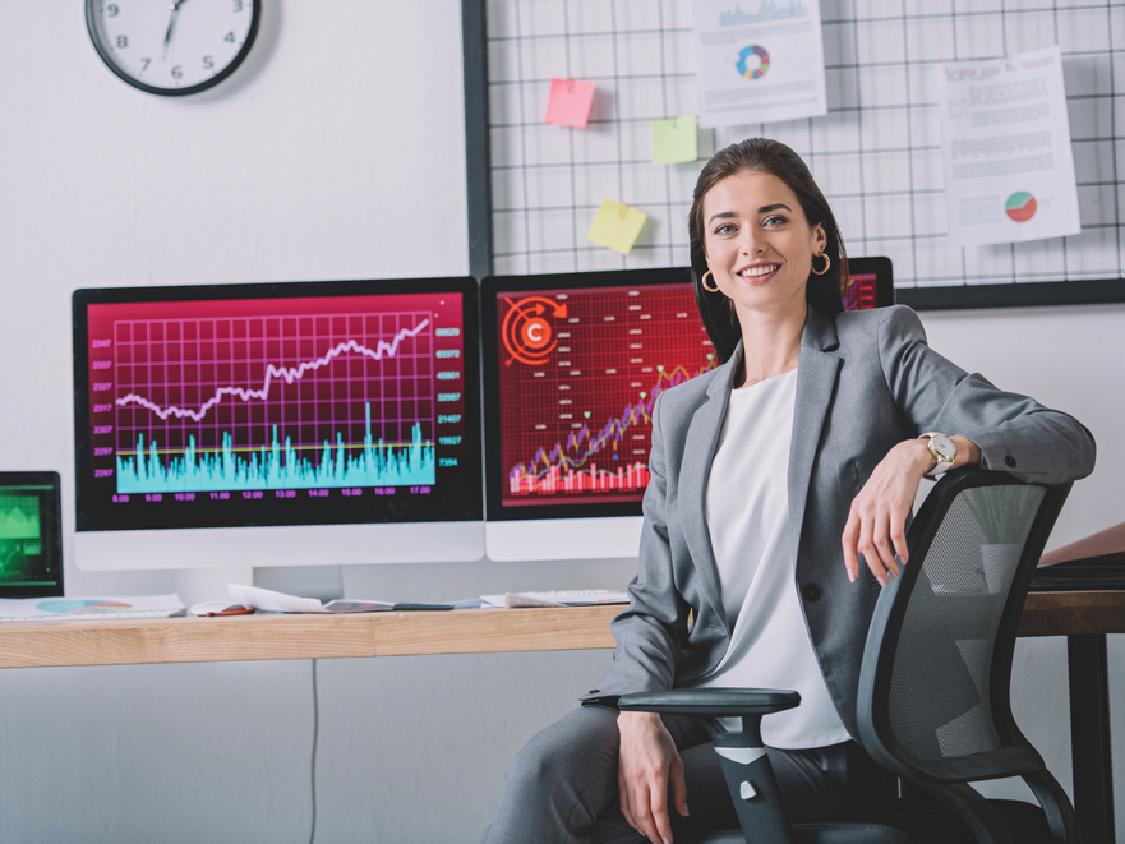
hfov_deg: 16.4
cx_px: 540
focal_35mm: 120
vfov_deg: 12.4
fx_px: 3900
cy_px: 419
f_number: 2.8
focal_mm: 110
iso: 160
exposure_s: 1/200
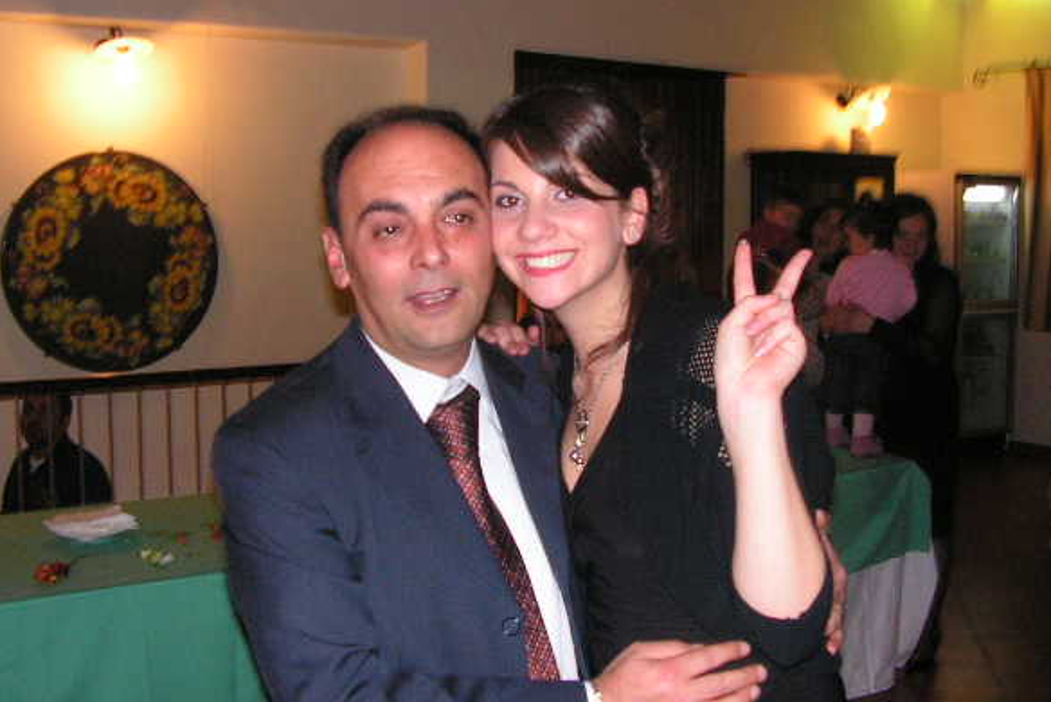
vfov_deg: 32.6
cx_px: 545
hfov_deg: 47.4
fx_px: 1198
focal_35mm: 41
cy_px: 313
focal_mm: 6
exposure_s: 1/40
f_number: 3.2
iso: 200
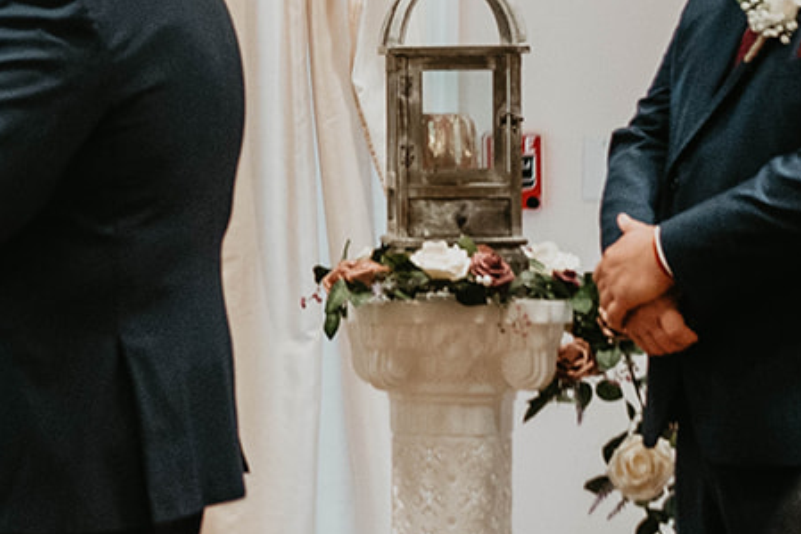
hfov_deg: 6.7
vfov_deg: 4.5
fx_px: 6739
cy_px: 253
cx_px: -316
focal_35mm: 303
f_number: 1.8
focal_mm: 85
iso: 1250
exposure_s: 1/100
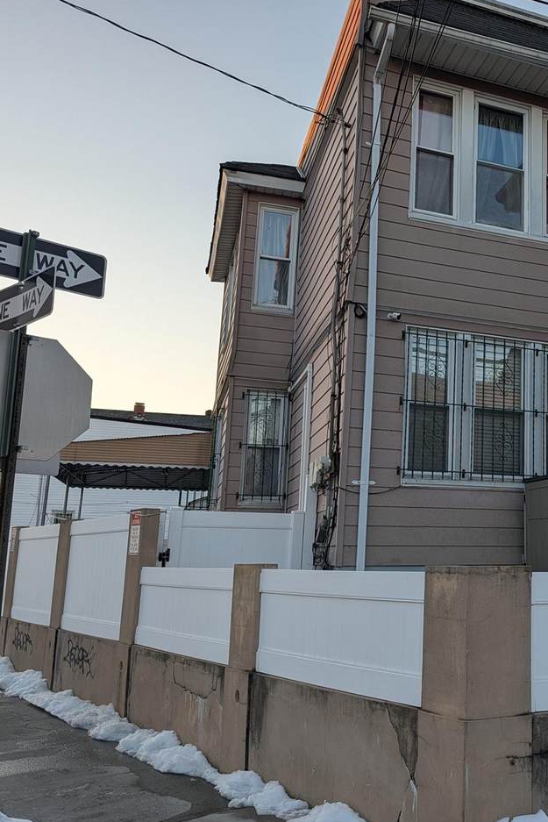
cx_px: 518
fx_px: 776
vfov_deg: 55.8
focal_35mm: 34
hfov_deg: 35.9
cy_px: 413
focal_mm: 6.9
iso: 22
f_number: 1.68
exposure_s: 1/275
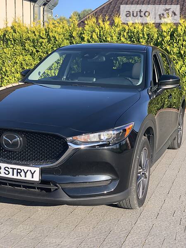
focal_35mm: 52
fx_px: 373
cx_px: 93
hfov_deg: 28.0
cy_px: 124
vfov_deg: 36.8
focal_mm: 6
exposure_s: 1/256
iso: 16
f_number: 2.4
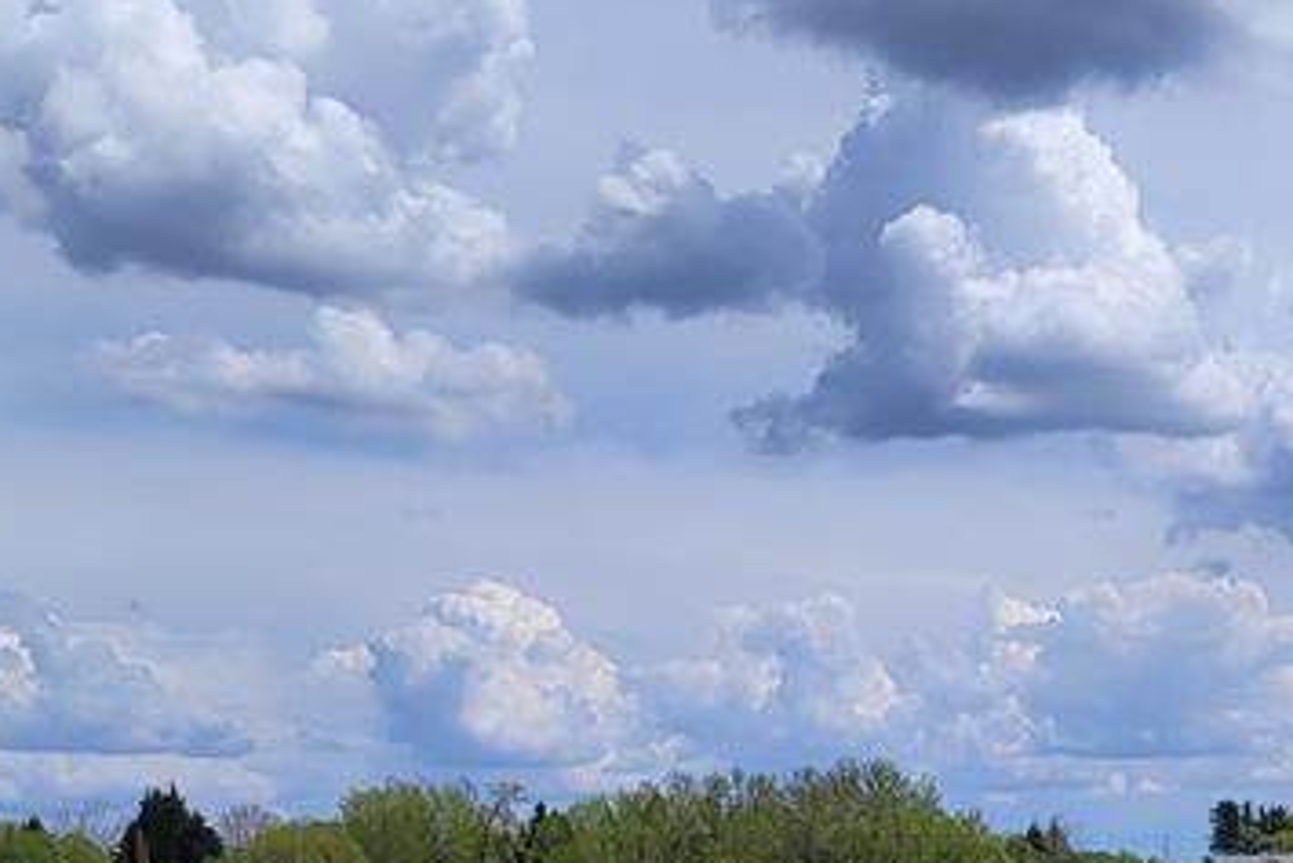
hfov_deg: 24.3
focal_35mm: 78
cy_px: 1092
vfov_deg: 16.6
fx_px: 2802
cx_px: 1413
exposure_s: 1/6493
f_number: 1.8
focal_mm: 5.4
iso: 40
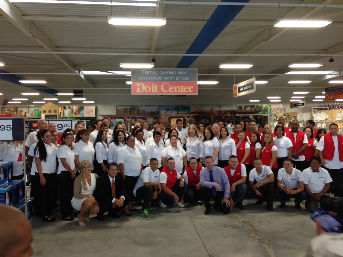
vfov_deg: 42.9
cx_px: 172
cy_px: 128
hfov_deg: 55.4
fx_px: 327
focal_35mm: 33
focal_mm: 4.13
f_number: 2.4
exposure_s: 1/40
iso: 50
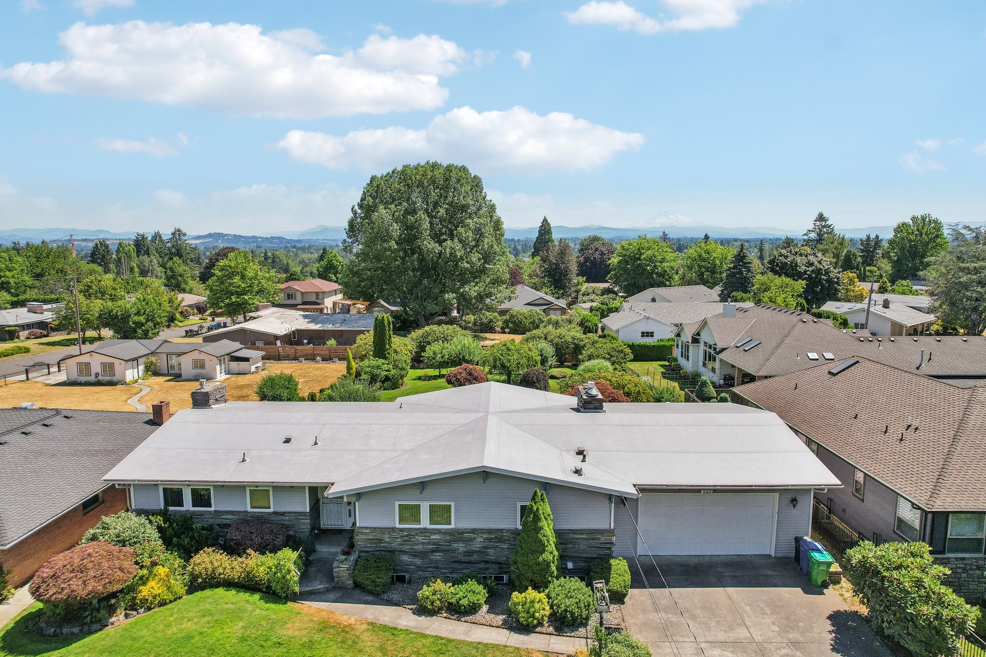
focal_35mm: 22
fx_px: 602
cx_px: 493
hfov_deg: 78.6
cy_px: 328
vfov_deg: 57.2
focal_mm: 8.4
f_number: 2.8
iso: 100
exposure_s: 1/640
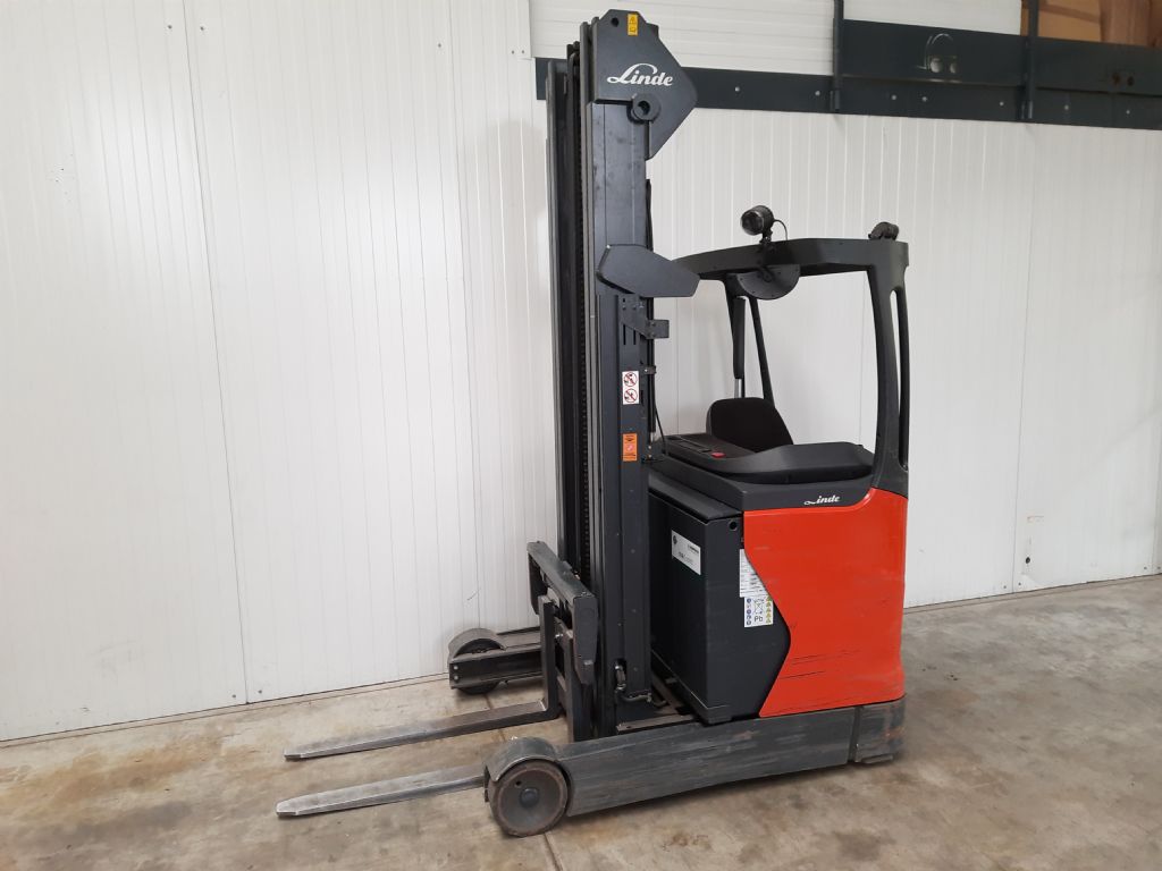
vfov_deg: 56.8
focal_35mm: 24
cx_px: 581
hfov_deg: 71.6
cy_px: 436
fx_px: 806
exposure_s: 1/33
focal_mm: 5.23
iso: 640
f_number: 1.8
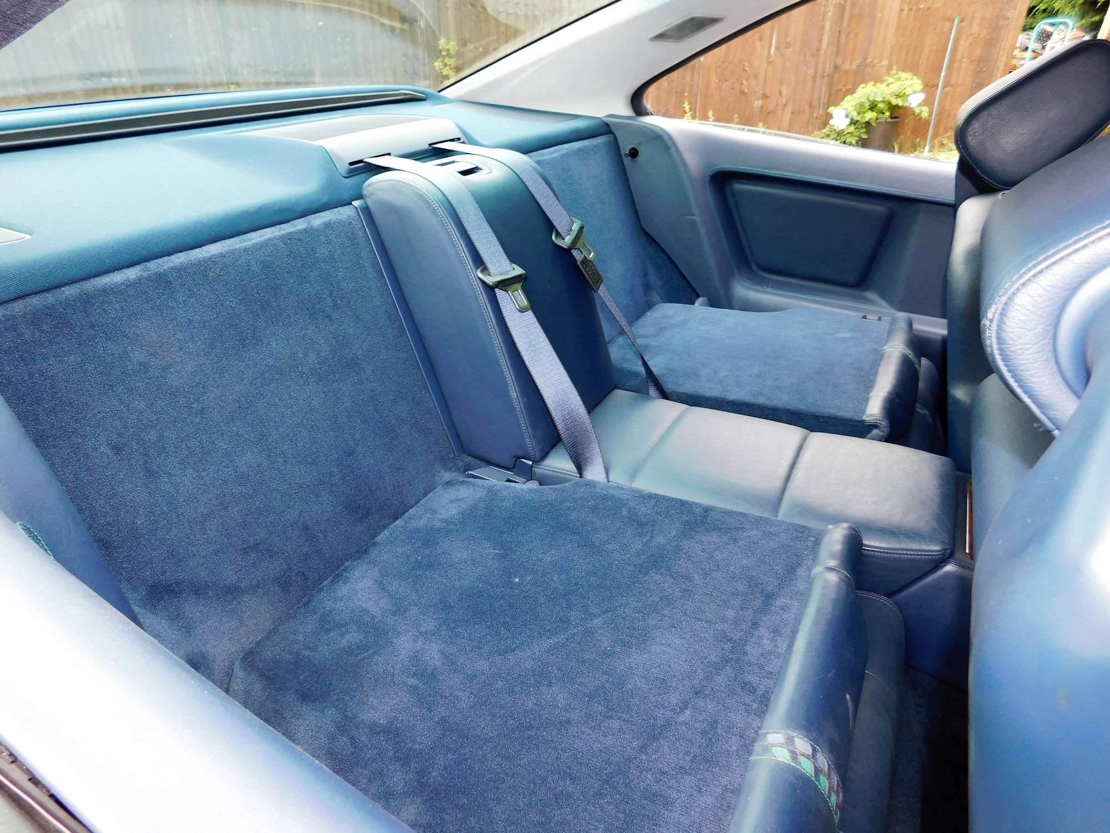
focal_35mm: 23
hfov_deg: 73.9
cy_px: 416
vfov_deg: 58.9
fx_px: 738
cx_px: 555
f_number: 3
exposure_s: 1/100
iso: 125
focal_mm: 4
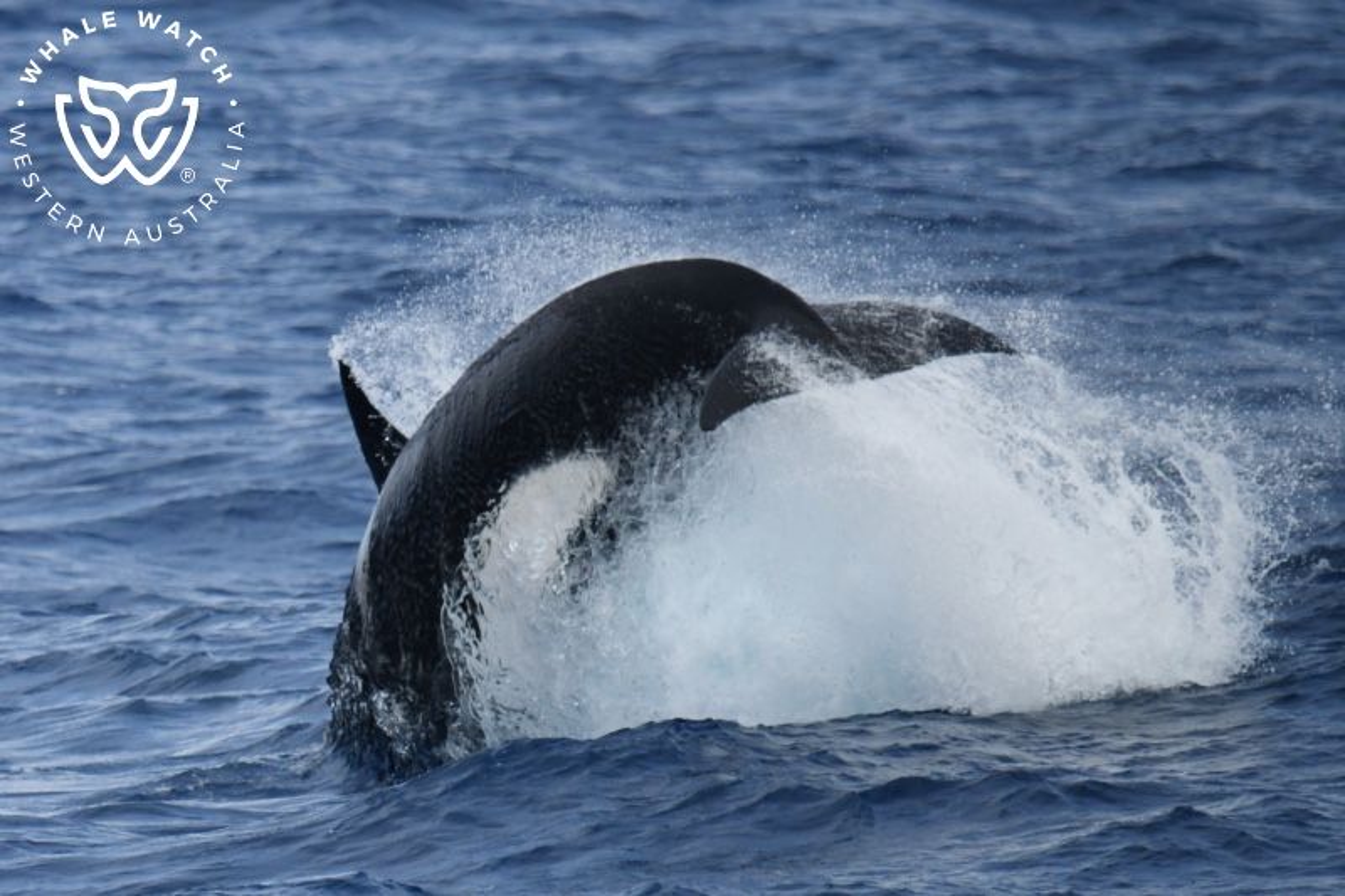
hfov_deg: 3.4
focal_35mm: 600
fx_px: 22411
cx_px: 672
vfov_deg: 2.3
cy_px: 448
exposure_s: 1/8000
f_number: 6.3
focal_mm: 600
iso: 1250
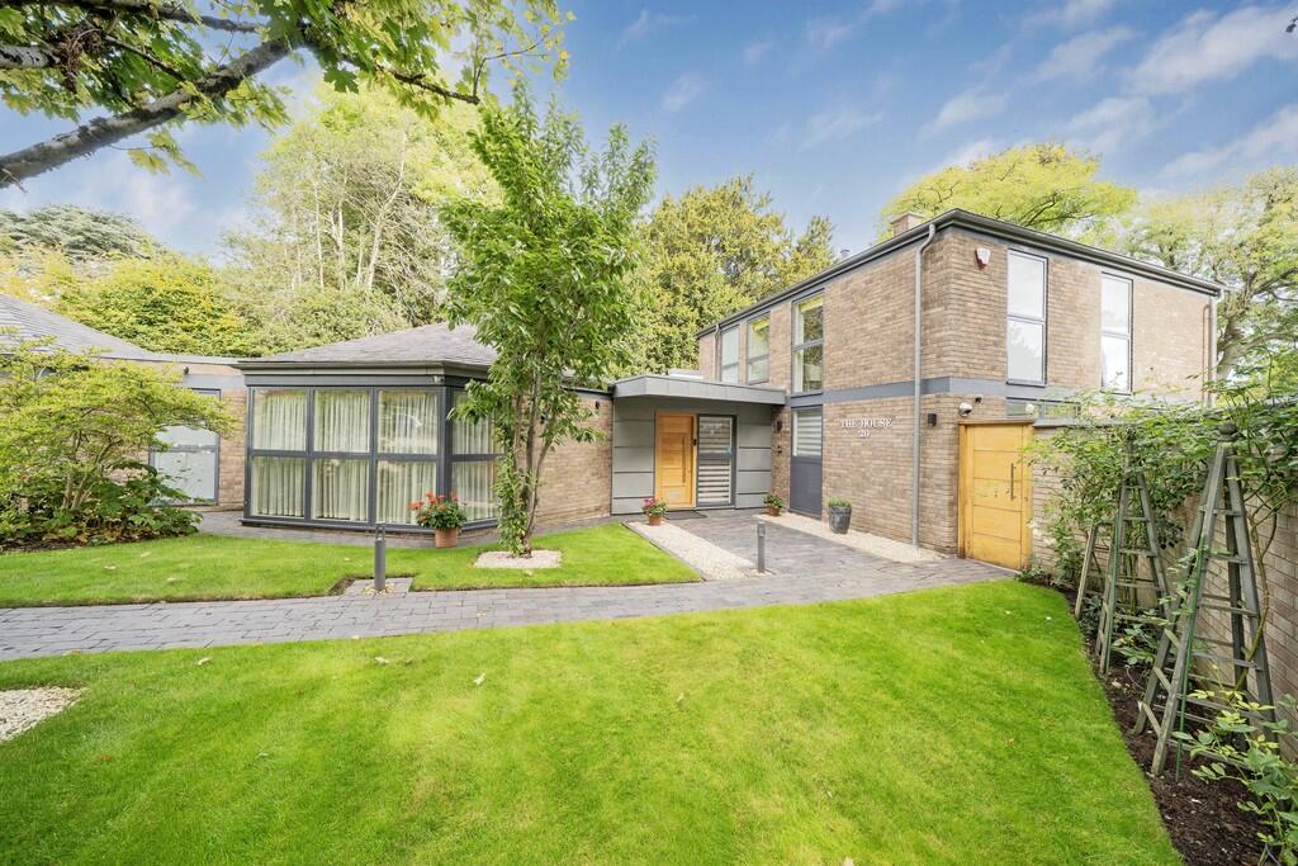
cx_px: 649
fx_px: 433
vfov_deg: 90.0
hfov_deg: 112.6
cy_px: 433
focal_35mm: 12
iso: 500
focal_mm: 12
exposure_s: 1/100
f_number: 7.1
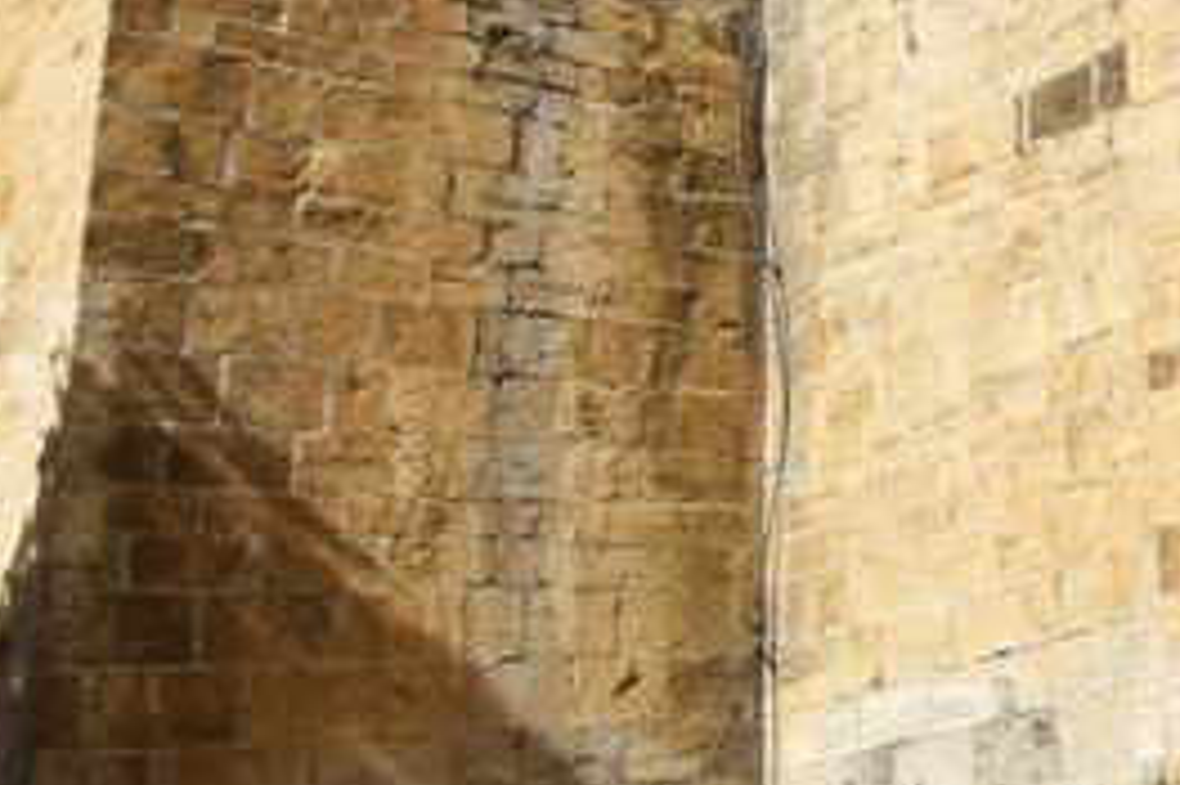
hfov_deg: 26.3
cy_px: 22
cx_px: 1674
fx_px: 1965
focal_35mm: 60
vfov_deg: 21.9
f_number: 10
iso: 200
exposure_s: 1/400
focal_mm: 10
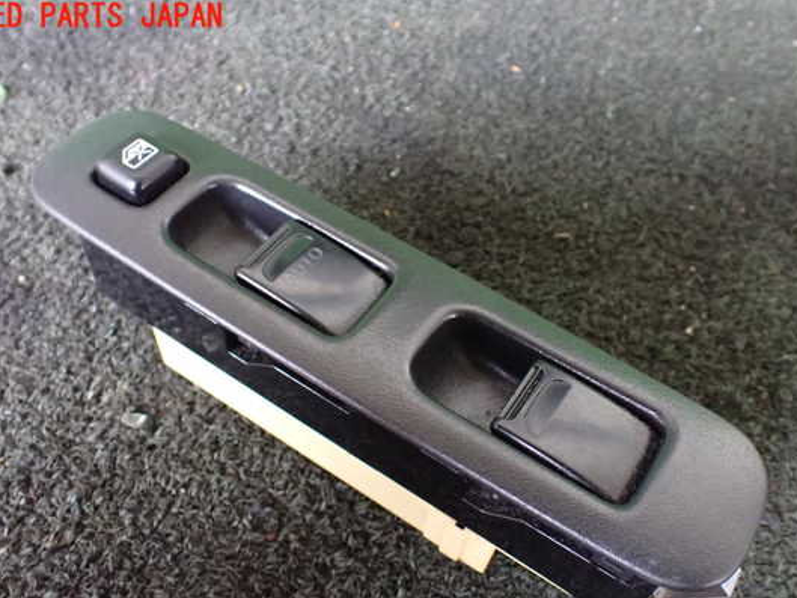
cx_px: 401
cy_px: 337
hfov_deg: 53.9
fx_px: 783
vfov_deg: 41.7
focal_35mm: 34
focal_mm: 5.4
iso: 1250
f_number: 2.3
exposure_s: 1/30
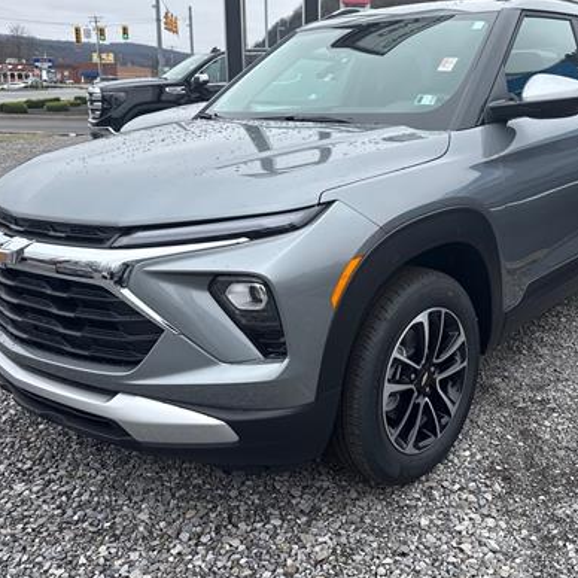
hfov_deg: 46.9
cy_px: 249
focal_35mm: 35
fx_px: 661
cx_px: 350
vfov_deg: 47.1
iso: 80
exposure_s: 1/1689
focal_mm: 6.76
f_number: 1.78
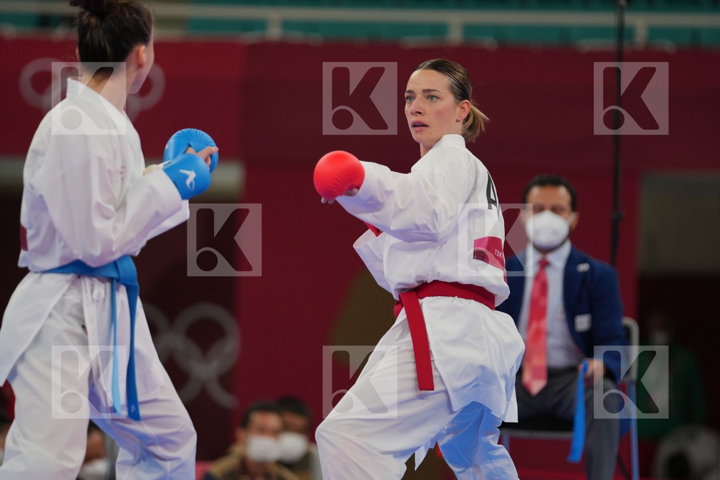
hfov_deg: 7.4
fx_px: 5580
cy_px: 240
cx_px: 360
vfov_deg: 4.9
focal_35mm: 279
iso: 500
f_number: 2.8
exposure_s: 1/1000
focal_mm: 186
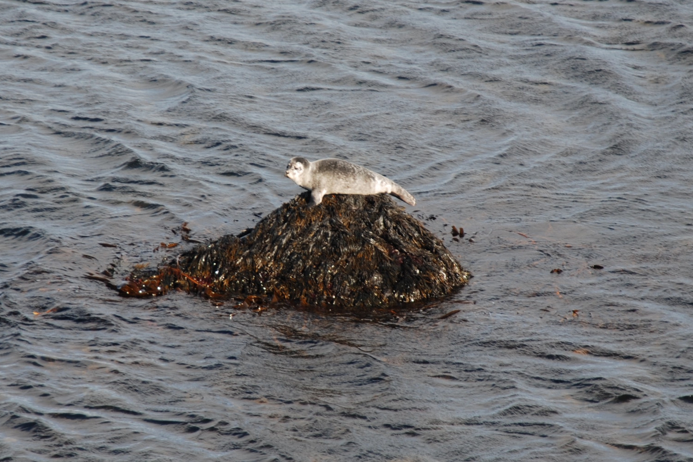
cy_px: 231
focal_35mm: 202
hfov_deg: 10.2
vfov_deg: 6.8
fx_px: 3897
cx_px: 346
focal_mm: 135
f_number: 5.6
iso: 100
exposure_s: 1/160
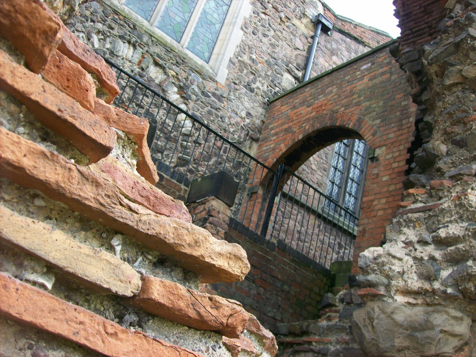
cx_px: 238
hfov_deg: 51.4
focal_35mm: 36
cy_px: 178
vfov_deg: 39.7
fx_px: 495
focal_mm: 6
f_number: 2.7
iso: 80
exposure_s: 1/135
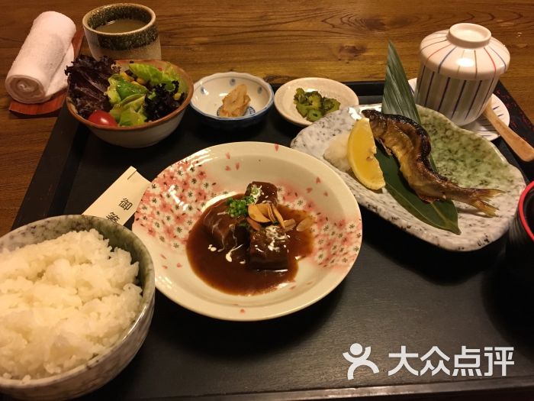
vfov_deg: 48.2
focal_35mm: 29
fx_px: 447
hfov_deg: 61.7
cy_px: 200
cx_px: 267
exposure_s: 1/17
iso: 200
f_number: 2.2
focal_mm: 4.15
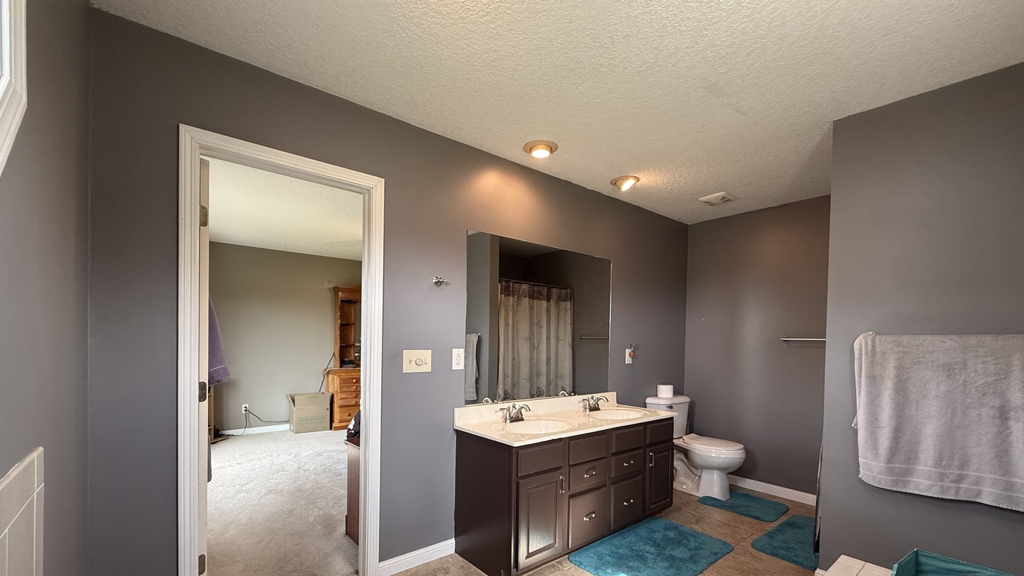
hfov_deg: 99.4
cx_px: 511
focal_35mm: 16
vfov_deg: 66.4
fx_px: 434
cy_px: 348
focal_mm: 2.22
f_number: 2.2
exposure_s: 1/120
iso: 200
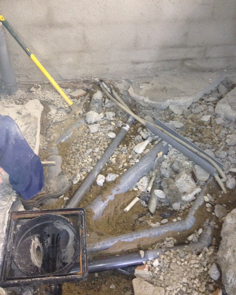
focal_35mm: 37
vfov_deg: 49.1
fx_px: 323
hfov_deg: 40.1
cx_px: 119
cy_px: 145
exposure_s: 1/17
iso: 320
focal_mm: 4.28
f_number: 2.4
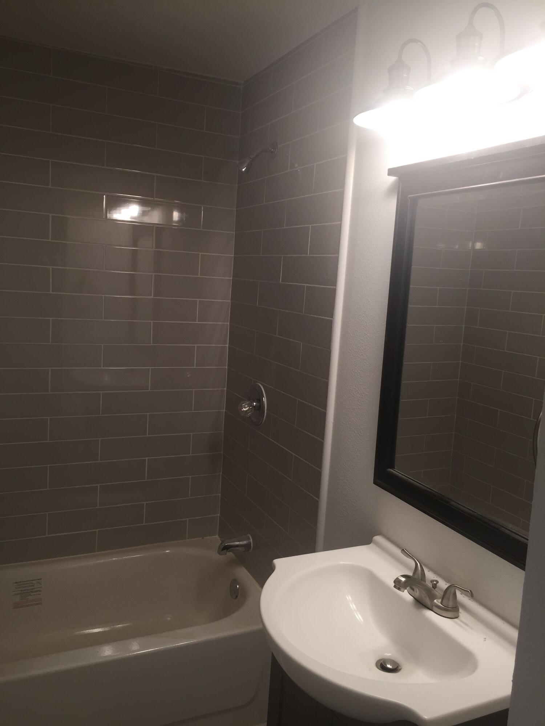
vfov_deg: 61.7
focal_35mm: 29
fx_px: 609
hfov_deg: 48.2
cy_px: 363
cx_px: 272
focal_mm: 4.15
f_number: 2.2
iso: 32
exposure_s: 1/40
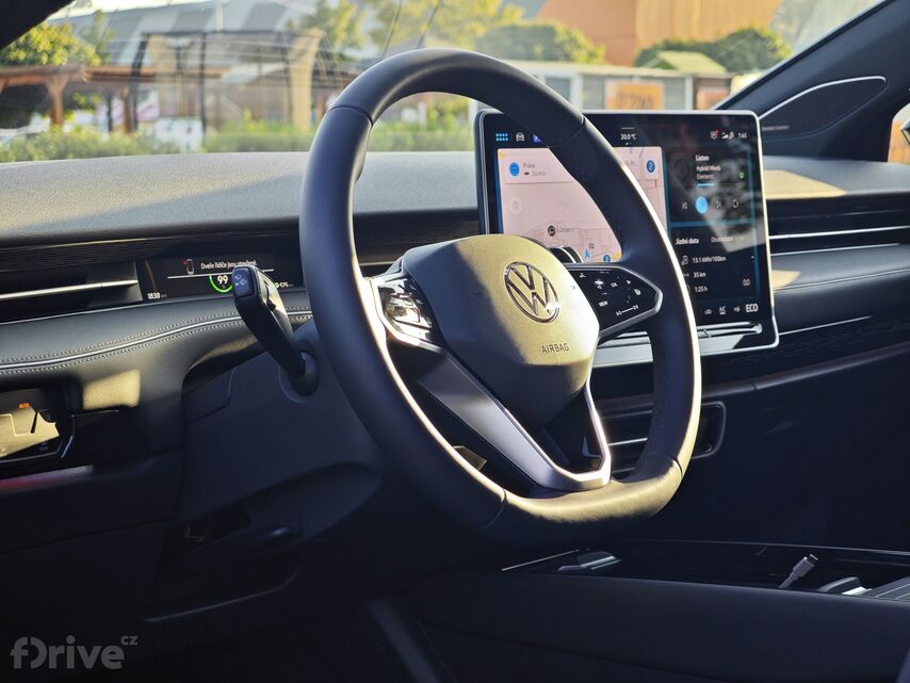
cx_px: 455
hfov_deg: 26.0
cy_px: 342
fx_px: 1972
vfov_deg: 19.6
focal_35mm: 75
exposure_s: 1/301
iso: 50
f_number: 1.8
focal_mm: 12.28
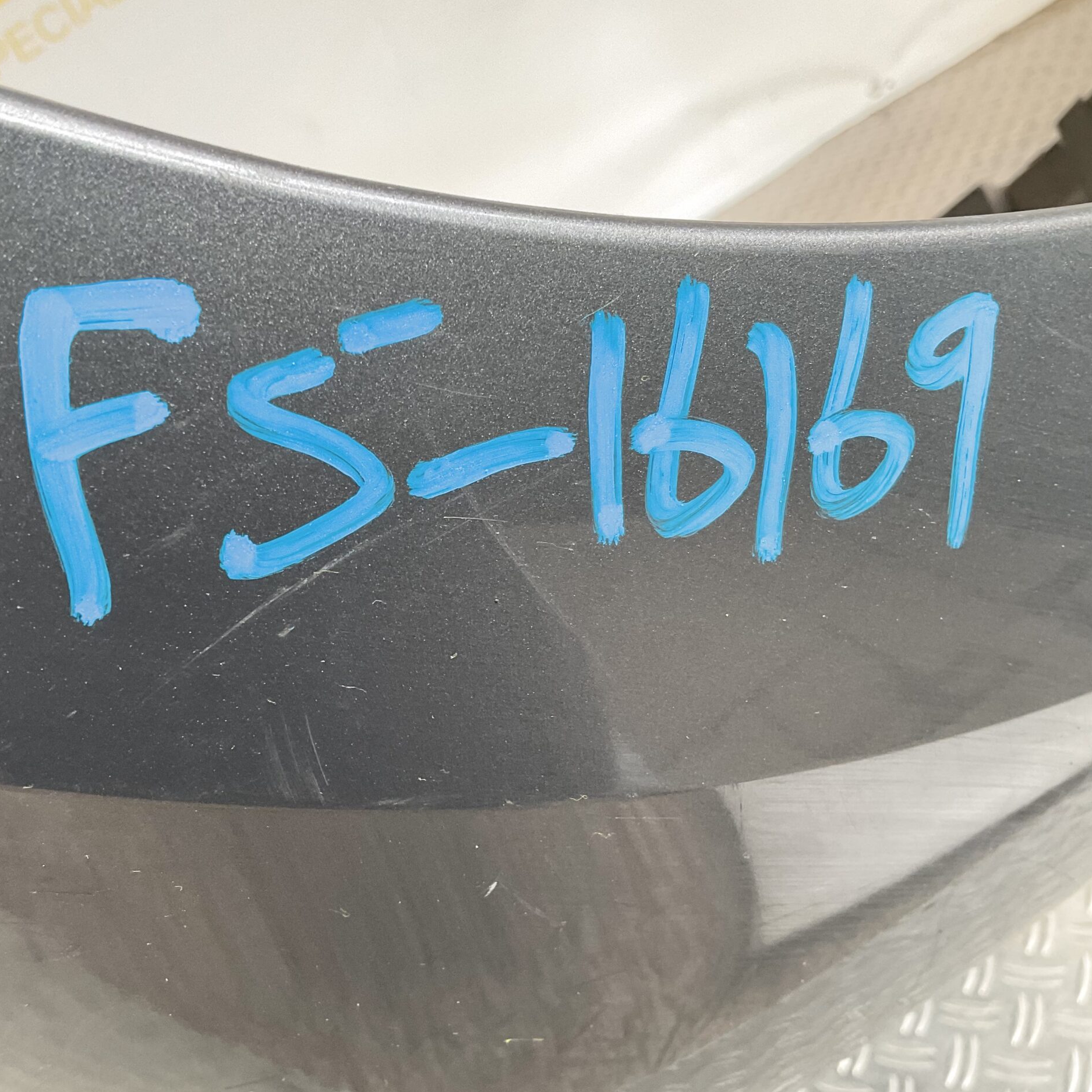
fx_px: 1249
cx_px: 408
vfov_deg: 47.2
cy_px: 559
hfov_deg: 46.8
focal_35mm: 35
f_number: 1.8
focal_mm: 3
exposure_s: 1/50
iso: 64
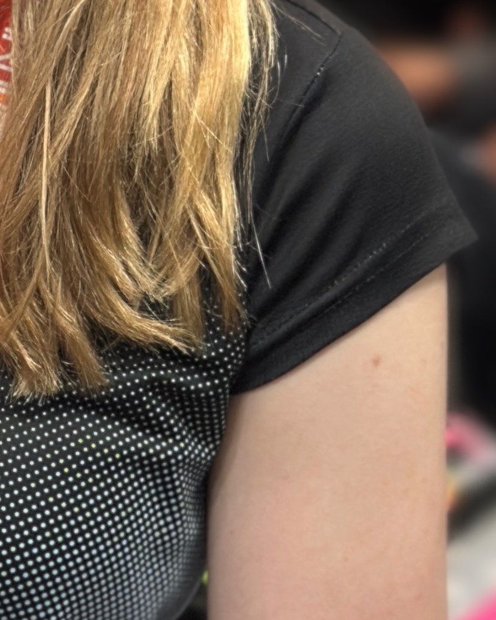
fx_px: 3431
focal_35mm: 187
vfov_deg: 10.3
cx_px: -233
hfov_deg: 8.1
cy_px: 239
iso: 200
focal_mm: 6.86
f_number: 1.78
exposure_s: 1/60
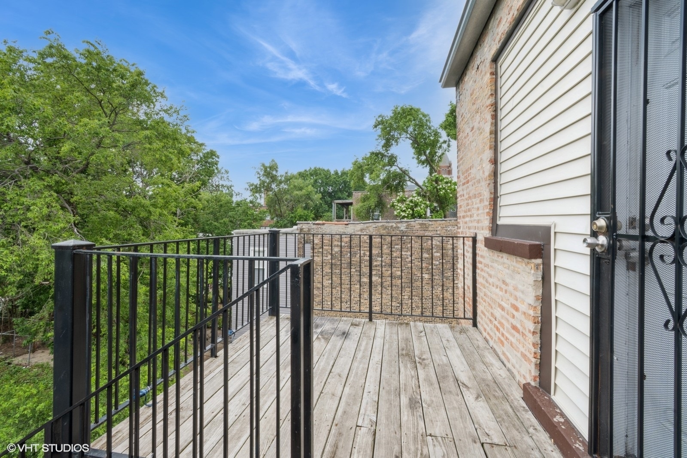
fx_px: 286
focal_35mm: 15
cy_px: 229
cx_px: 344
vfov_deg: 77.3
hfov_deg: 100.4
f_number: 22
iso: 100
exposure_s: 1/5
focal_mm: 10
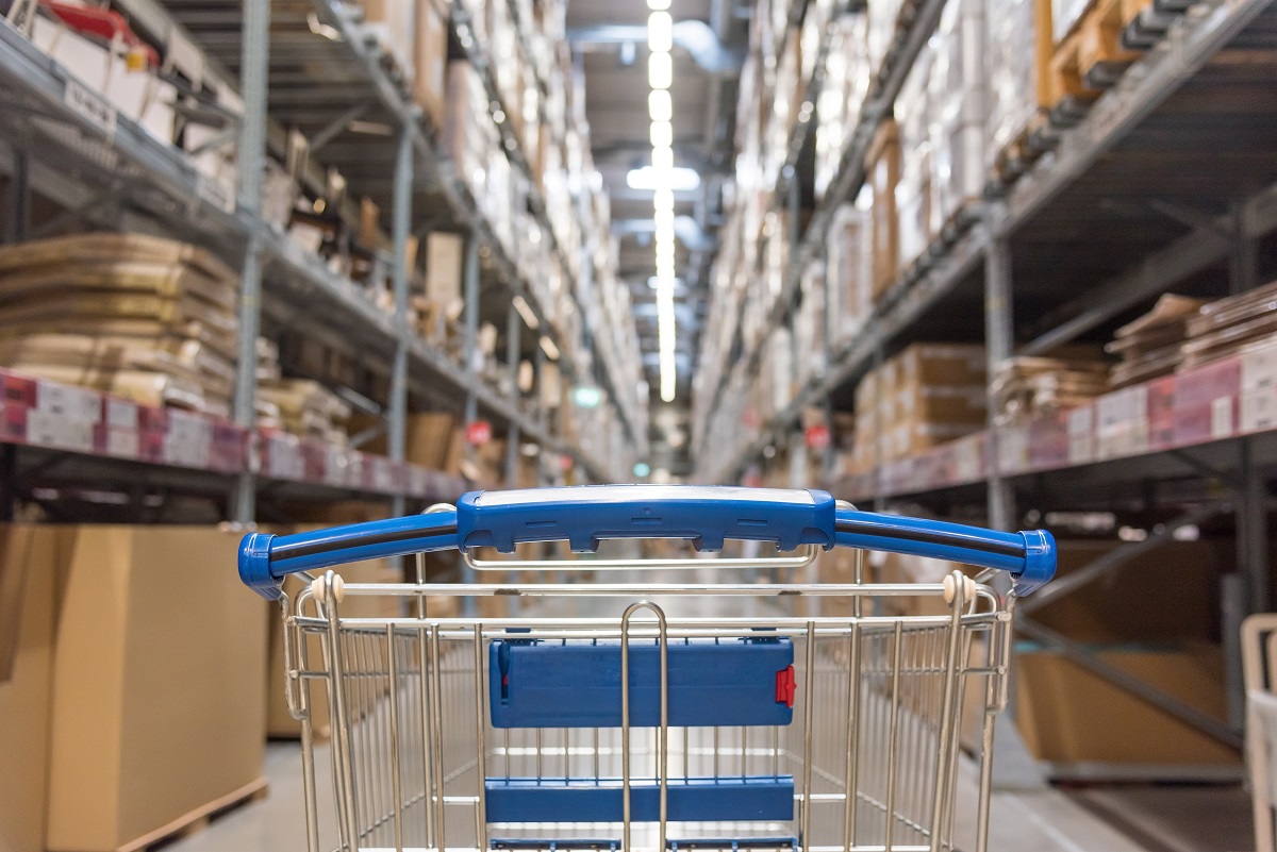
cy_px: 426
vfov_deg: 35.1
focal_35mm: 38
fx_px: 1348
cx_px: 638
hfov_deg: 50.7
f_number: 4
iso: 640
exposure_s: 1/200
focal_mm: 38
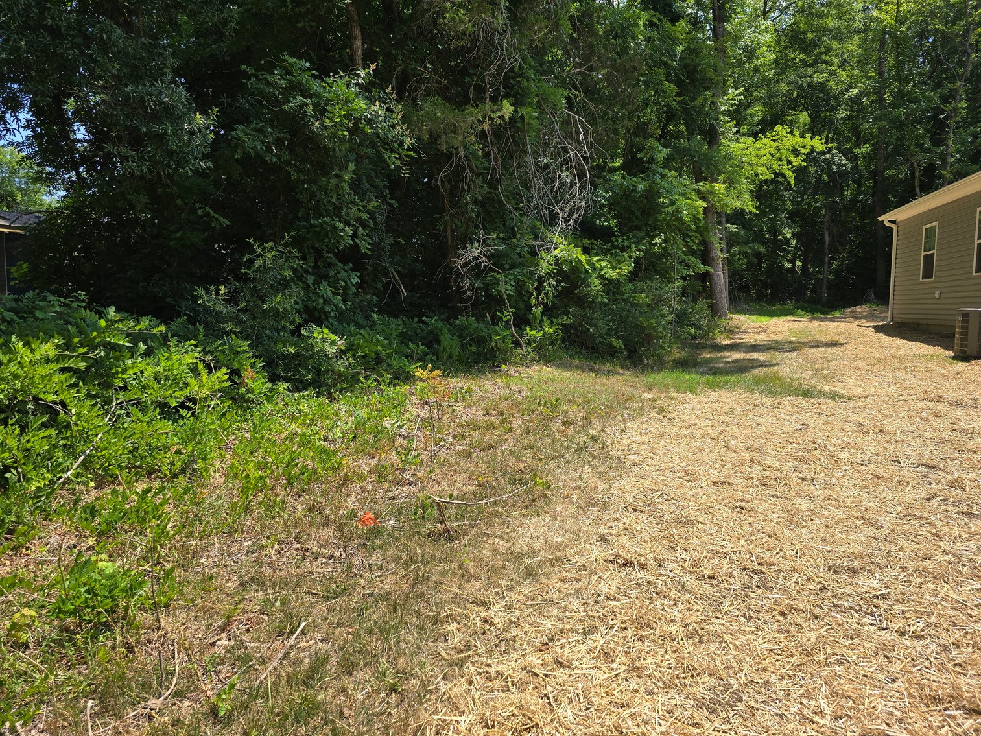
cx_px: 490
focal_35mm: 23
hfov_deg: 73.9
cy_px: 368
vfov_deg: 58.9
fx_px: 652
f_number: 1.7
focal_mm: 6.3
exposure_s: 1/465
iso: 12
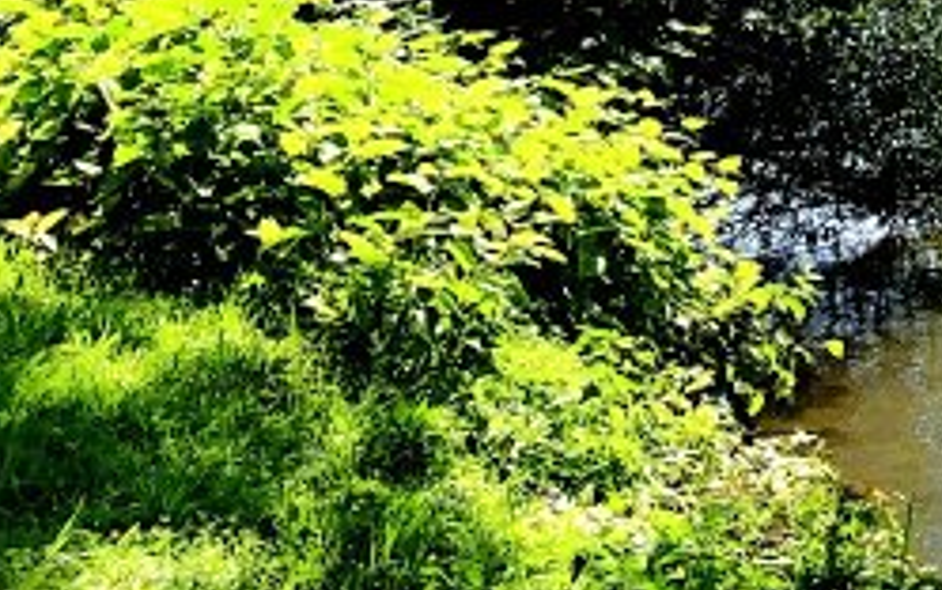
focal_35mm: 122
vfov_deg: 10.0
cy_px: -601
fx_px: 3134
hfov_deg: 14.8
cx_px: 1714
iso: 20
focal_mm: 3.99
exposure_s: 1/1600
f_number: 1.8
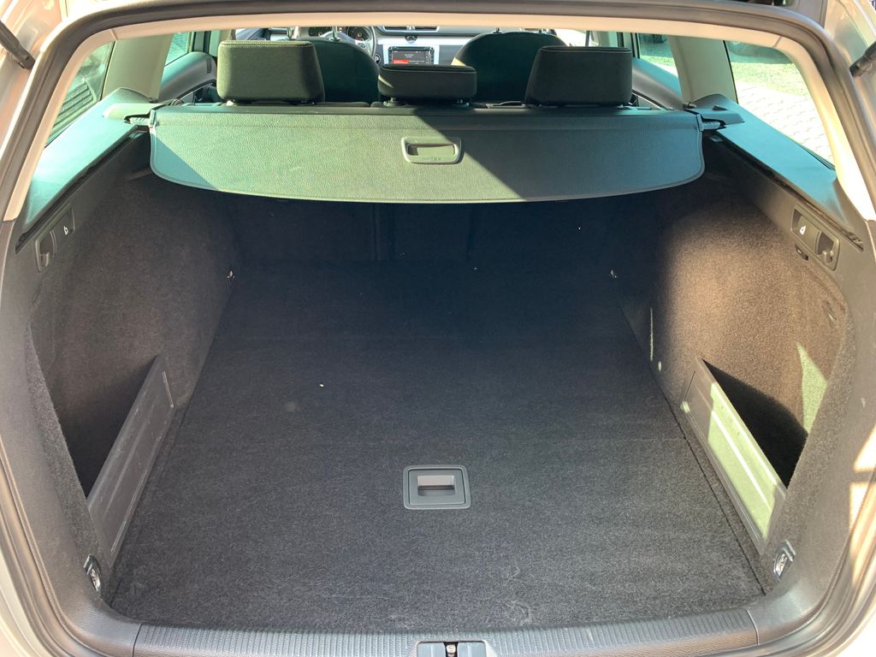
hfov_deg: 67.3
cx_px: 438
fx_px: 658
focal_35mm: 26
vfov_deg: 53.1
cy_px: 328
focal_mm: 4.25
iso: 160
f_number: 1.8
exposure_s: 1/60
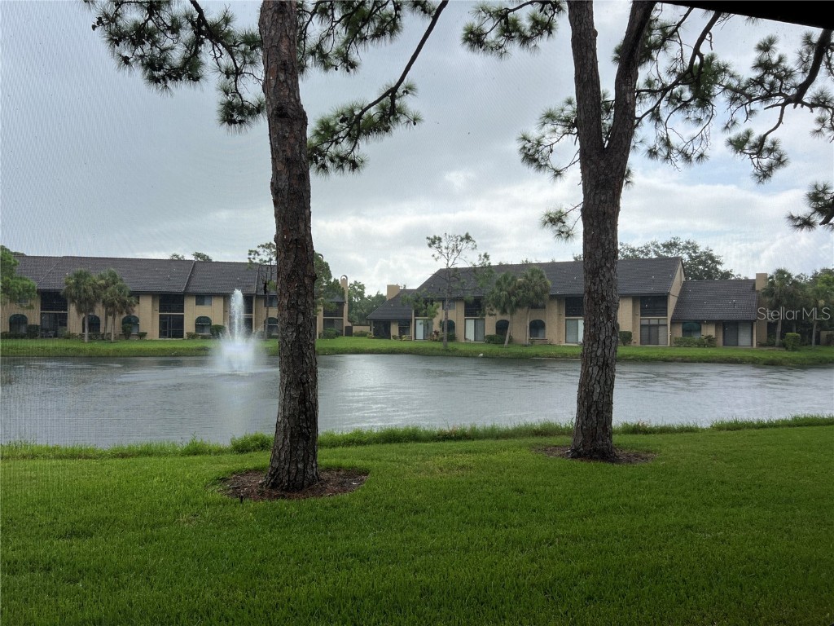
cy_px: 313
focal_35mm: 26
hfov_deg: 67.3
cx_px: 417
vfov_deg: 53.1
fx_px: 626
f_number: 1.5
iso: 50
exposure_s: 1/2045
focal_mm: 5.7
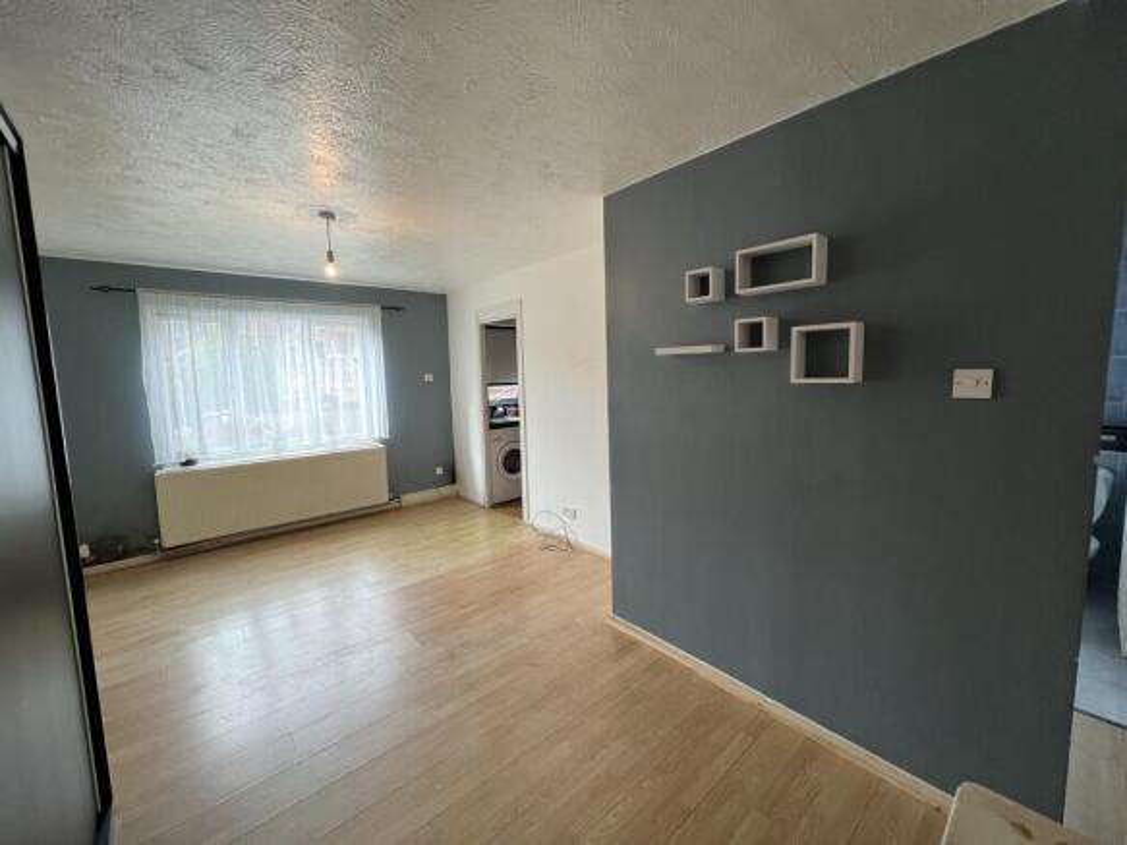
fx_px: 423
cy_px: 422
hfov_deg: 106.2
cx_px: 564
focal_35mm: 13
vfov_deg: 89.9
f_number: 1.8
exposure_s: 1/100
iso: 125
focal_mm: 1.57
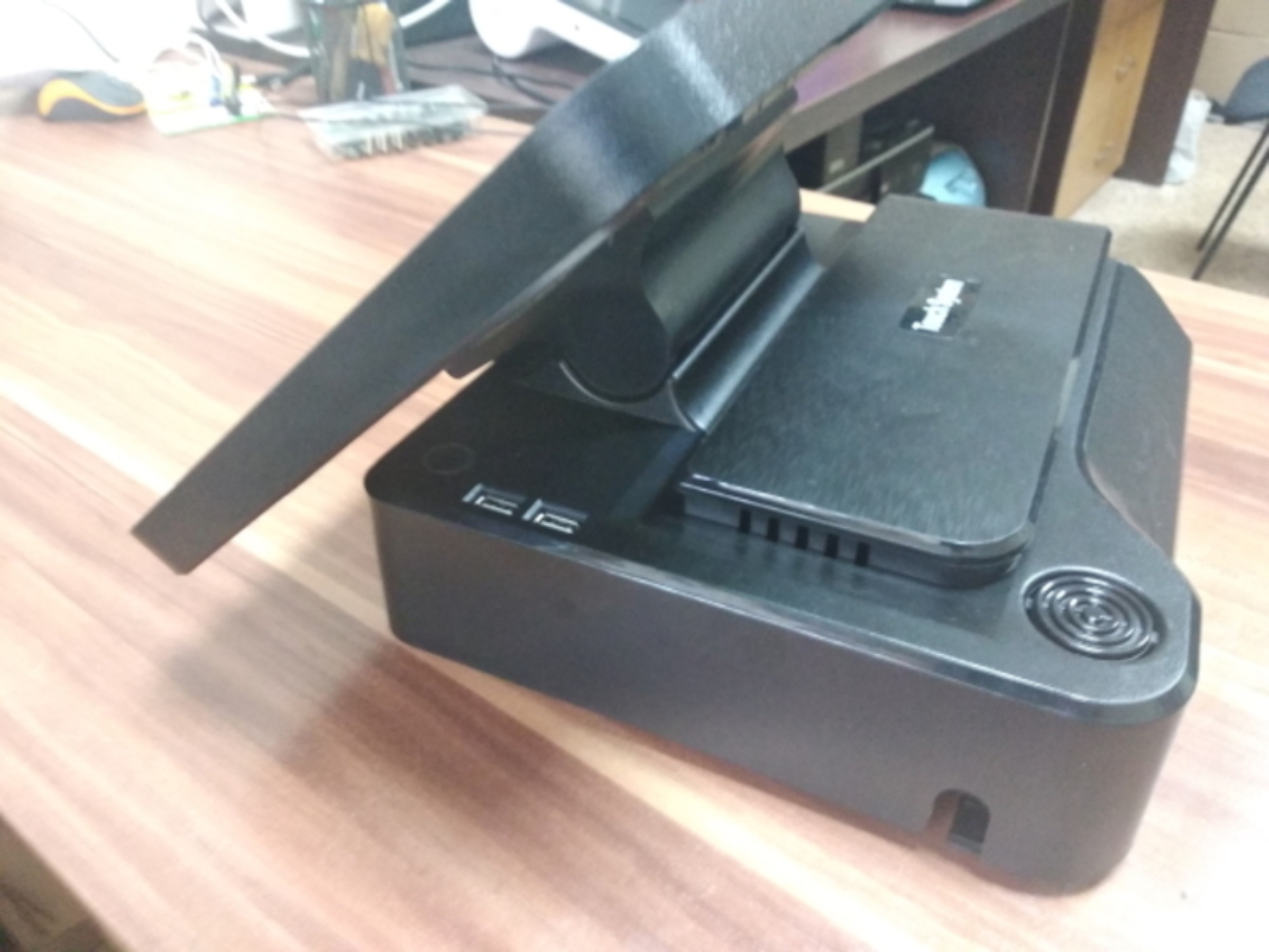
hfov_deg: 67.3
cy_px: 476
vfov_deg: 53.1
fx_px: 953
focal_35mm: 26
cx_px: 634
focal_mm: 3.81
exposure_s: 1/20
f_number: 2.2
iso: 2000
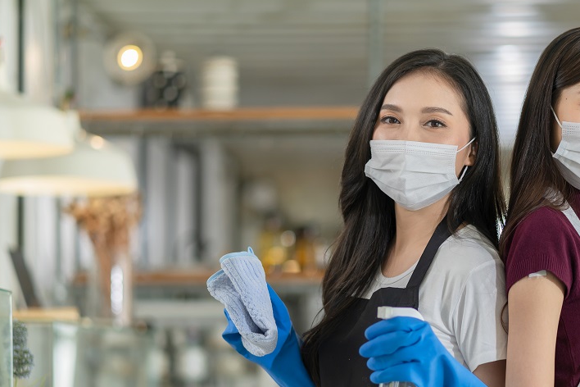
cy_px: 308
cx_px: 394
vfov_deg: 9.5
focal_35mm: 144
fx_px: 2320
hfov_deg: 14.2
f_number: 1.8
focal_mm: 85
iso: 250
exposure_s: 1/400
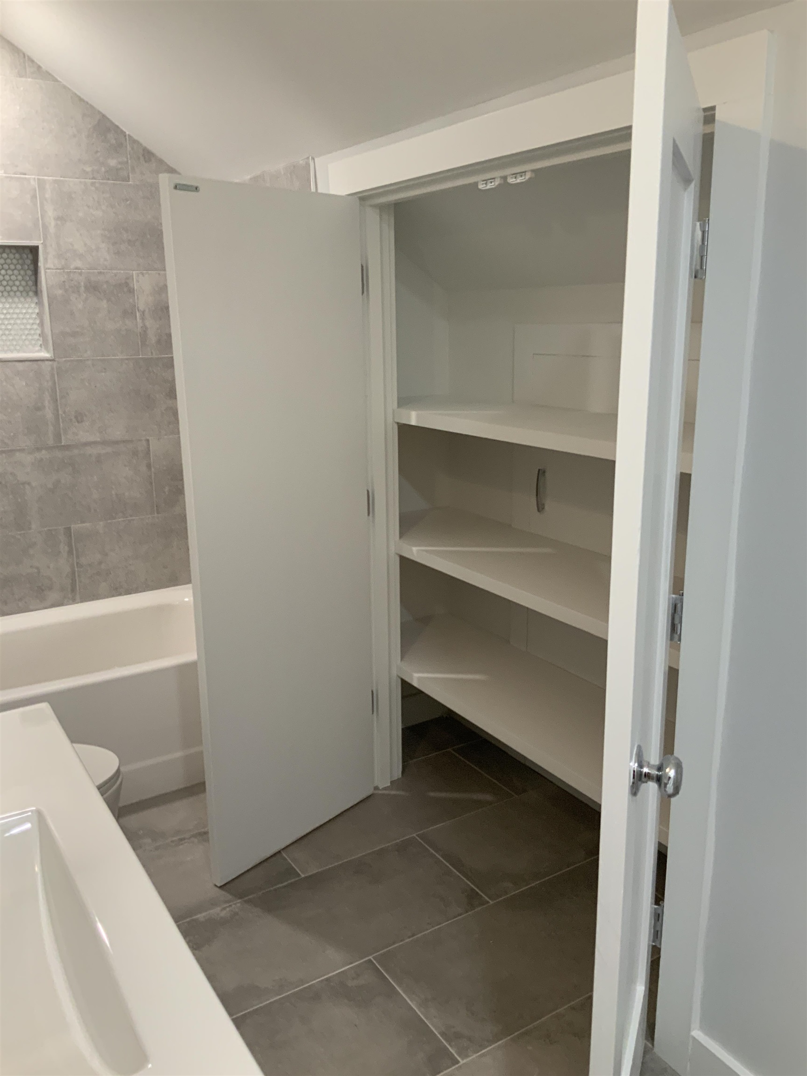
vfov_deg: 61.7
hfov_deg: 48.2
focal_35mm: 29
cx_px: 404
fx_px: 901
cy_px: 538
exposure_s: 1/60
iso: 100
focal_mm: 3
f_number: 1.8
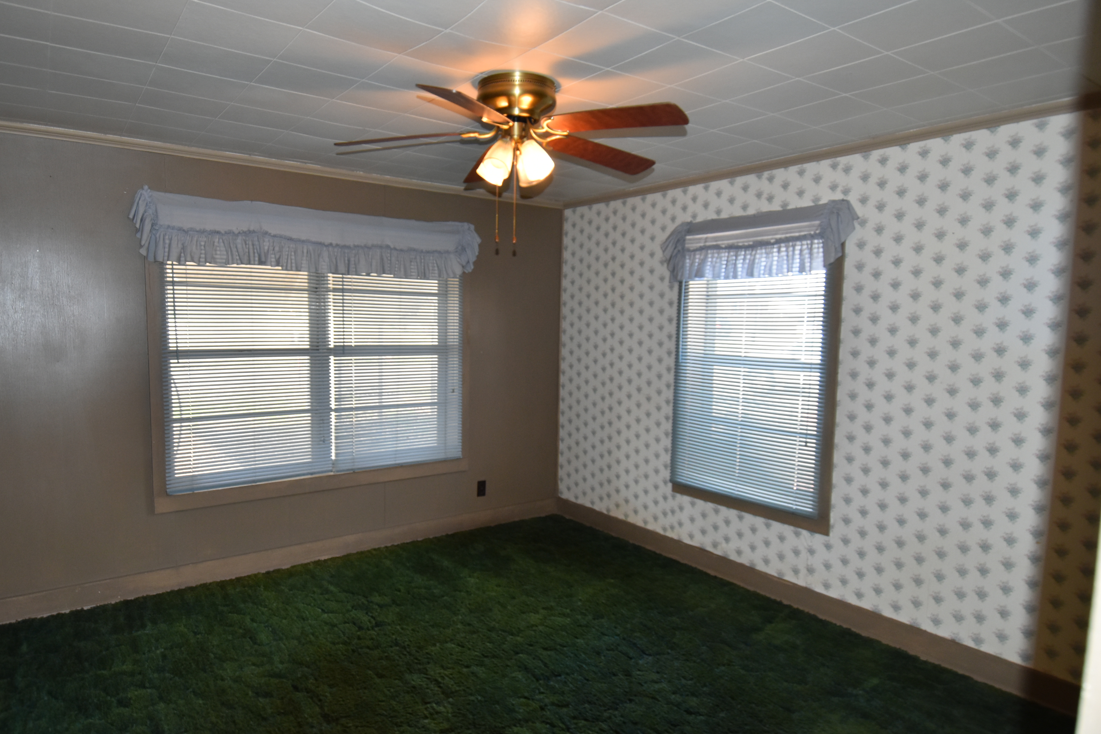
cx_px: 522
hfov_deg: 81.1
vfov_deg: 59.5
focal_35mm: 21
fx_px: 642
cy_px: 391
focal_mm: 12
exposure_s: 1/100
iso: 800
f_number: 5
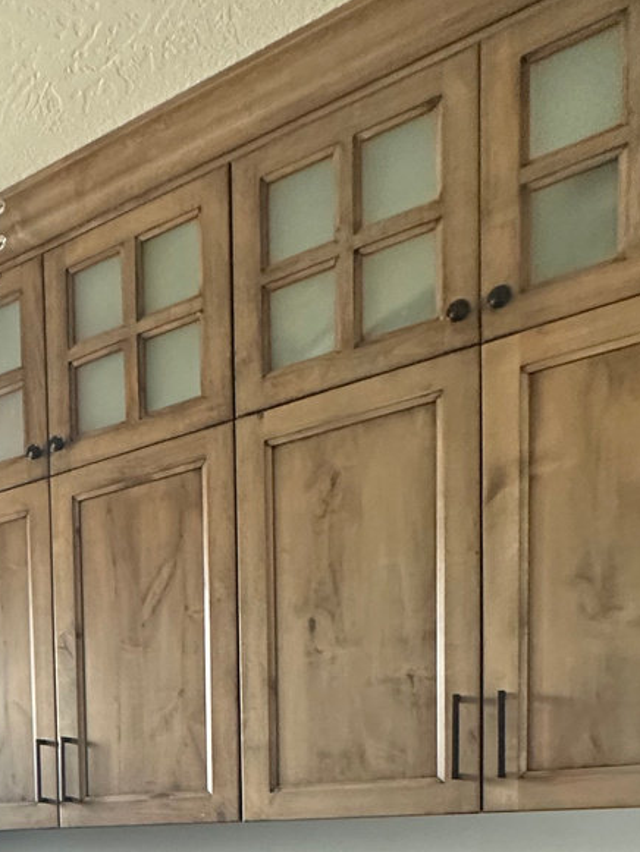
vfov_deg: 42.0
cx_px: -46
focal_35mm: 37
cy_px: 887
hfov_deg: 34.1
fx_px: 912
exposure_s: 1/60
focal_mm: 2.22
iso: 500
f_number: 2.2
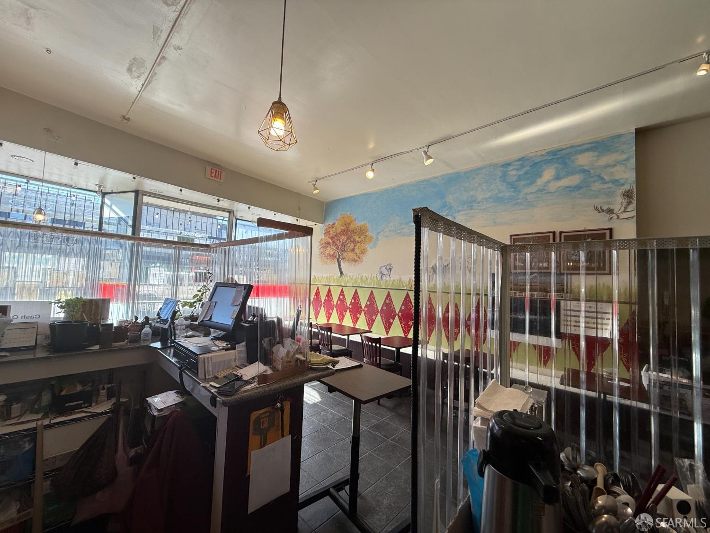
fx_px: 287
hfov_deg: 102.1
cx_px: 355
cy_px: 266
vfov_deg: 85.7
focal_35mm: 14
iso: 64
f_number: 2.2
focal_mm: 2.22
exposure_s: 1/217
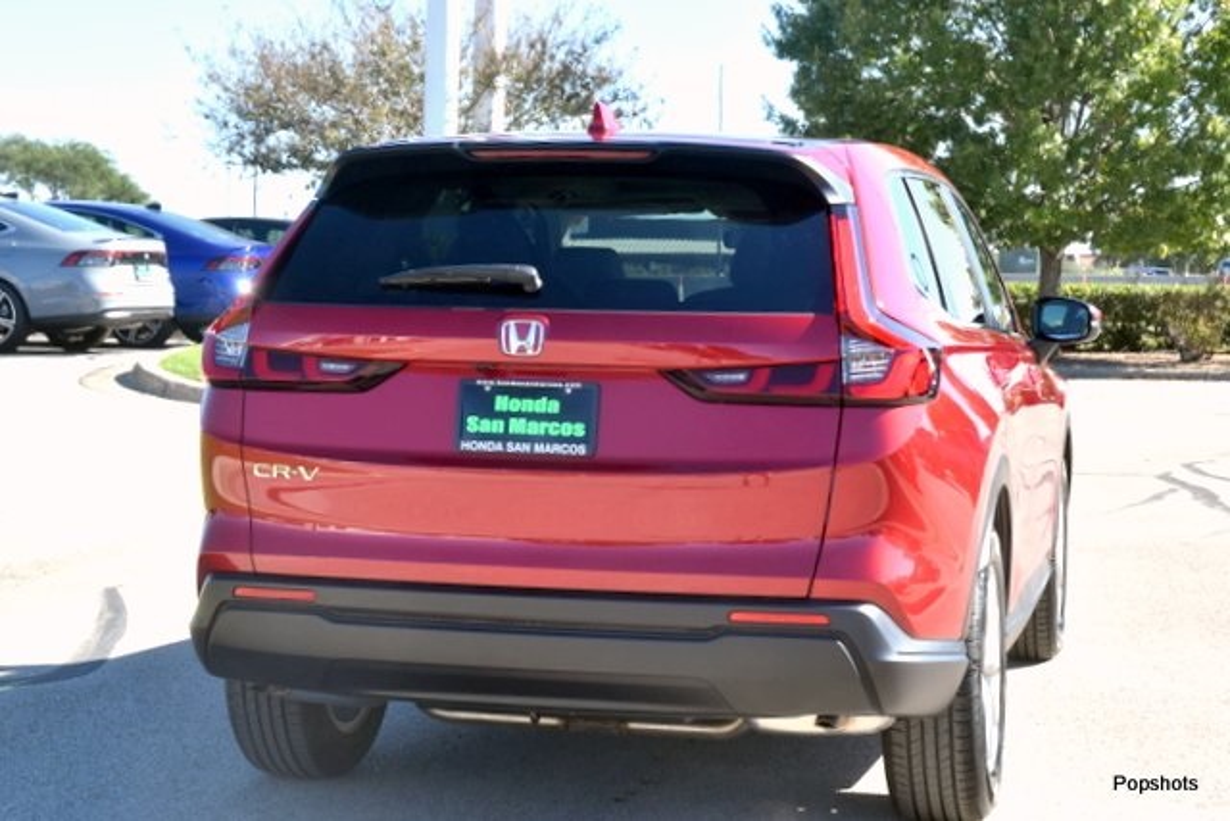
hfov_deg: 29.2
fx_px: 2358
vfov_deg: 19.7
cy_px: 410
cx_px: 615
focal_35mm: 69
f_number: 8
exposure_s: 1/250
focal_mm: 46
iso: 200
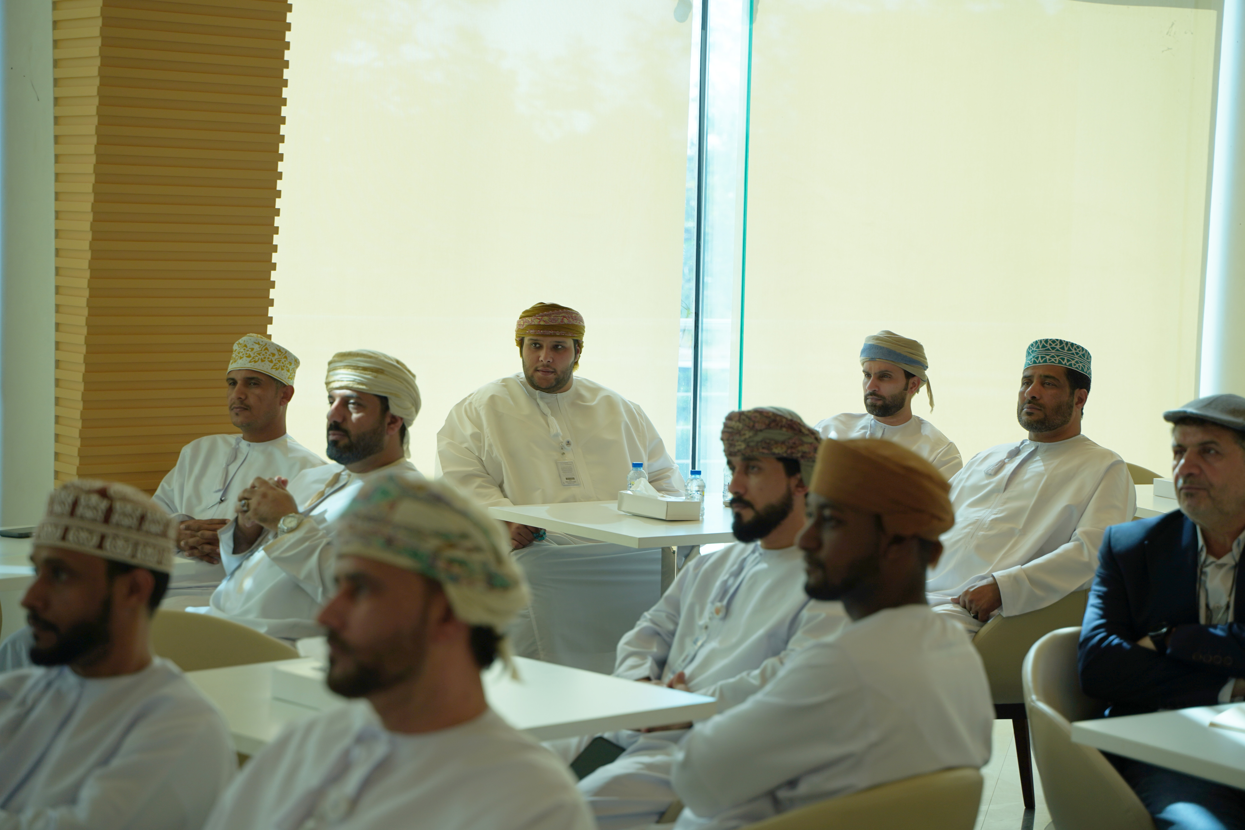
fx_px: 2594
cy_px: 415
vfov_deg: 18.2
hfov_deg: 27.0
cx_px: 622
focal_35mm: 75
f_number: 4
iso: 100
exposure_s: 1/250
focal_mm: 75
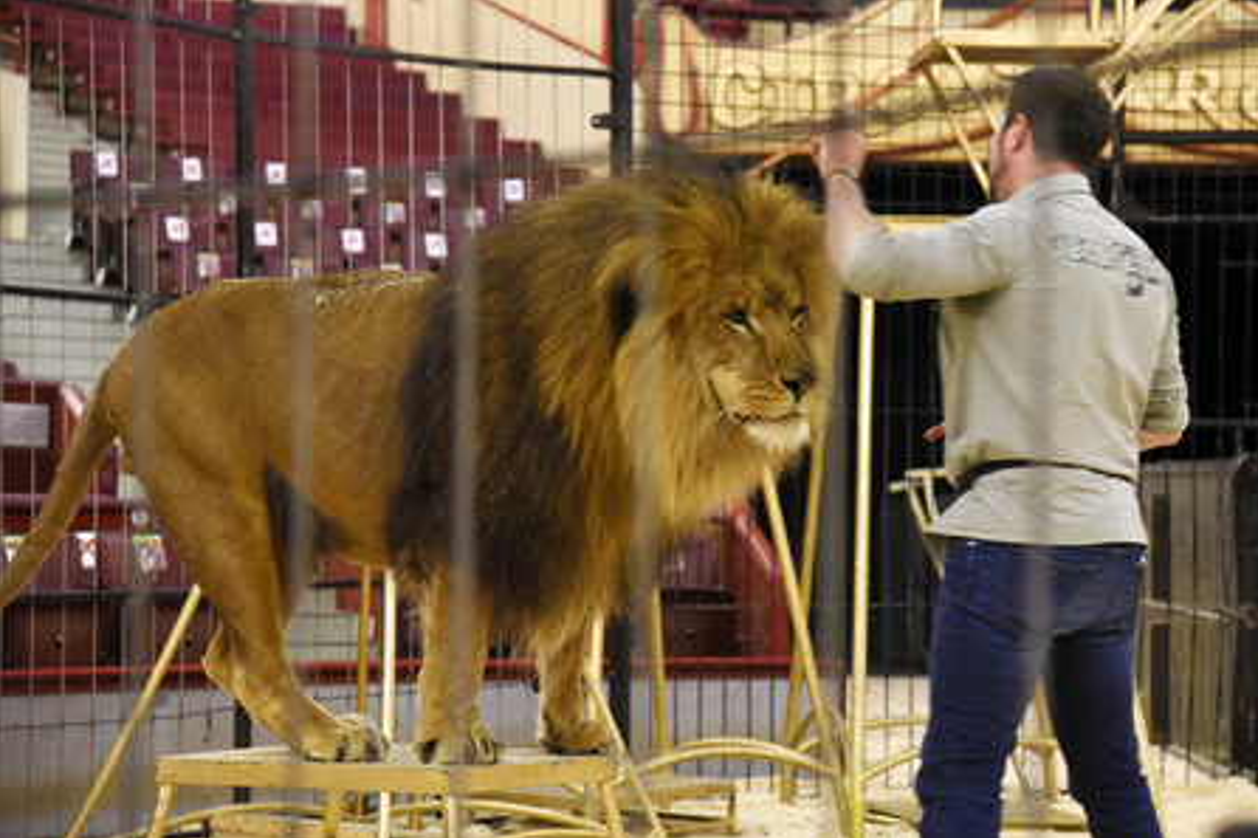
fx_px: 3248
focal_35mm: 93
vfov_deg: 14.7
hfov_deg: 21.9
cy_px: 420
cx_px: 633
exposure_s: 1/50
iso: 3200
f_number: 4.5
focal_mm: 92
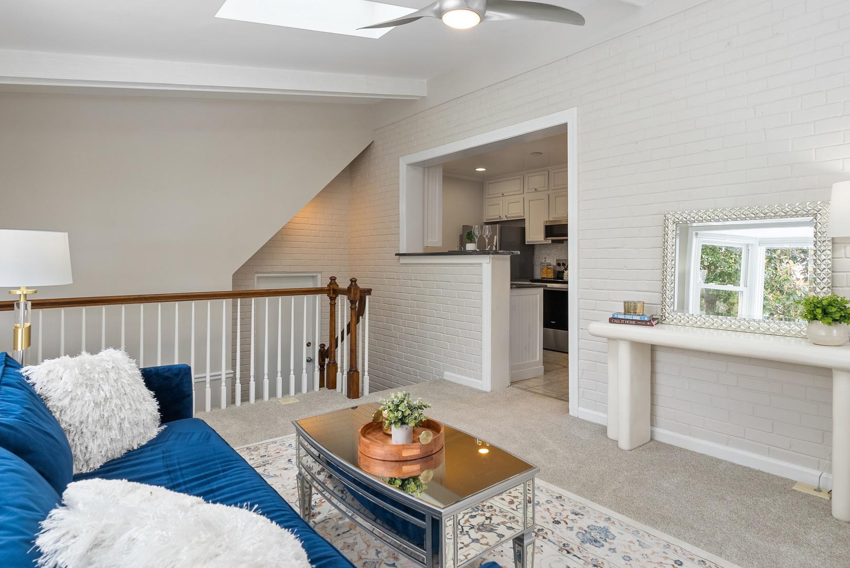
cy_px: 252
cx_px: 442
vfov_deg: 60.3
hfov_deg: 82.2
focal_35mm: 21
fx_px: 487
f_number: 7.1
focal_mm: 16.5
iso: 400
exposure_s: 1/25
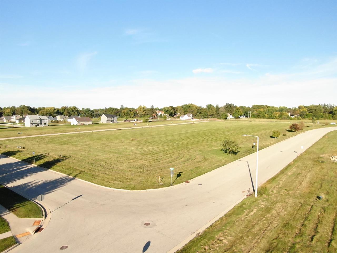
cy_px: 126
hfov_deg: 71.6
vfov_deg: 56.8
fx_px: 234
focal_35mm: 24
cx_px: 168
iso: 400
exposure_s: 1/1000
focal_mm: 4.39
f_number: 2.8
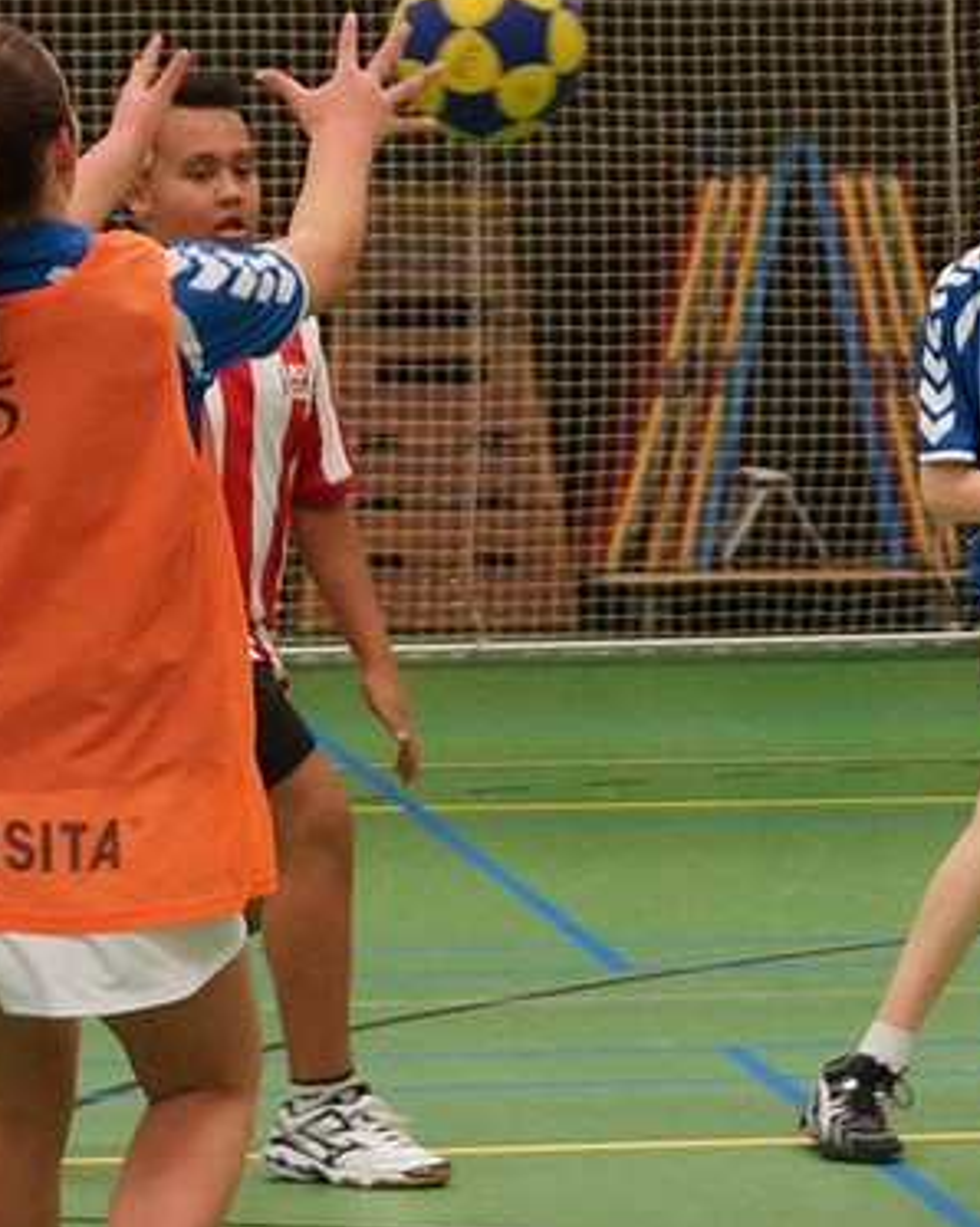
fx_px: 4909
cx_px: 240
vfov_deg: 14.2
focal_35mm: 135
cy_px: 646
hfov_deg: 11.4
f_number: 2.8
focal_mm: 35
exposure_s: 1/200
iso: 800
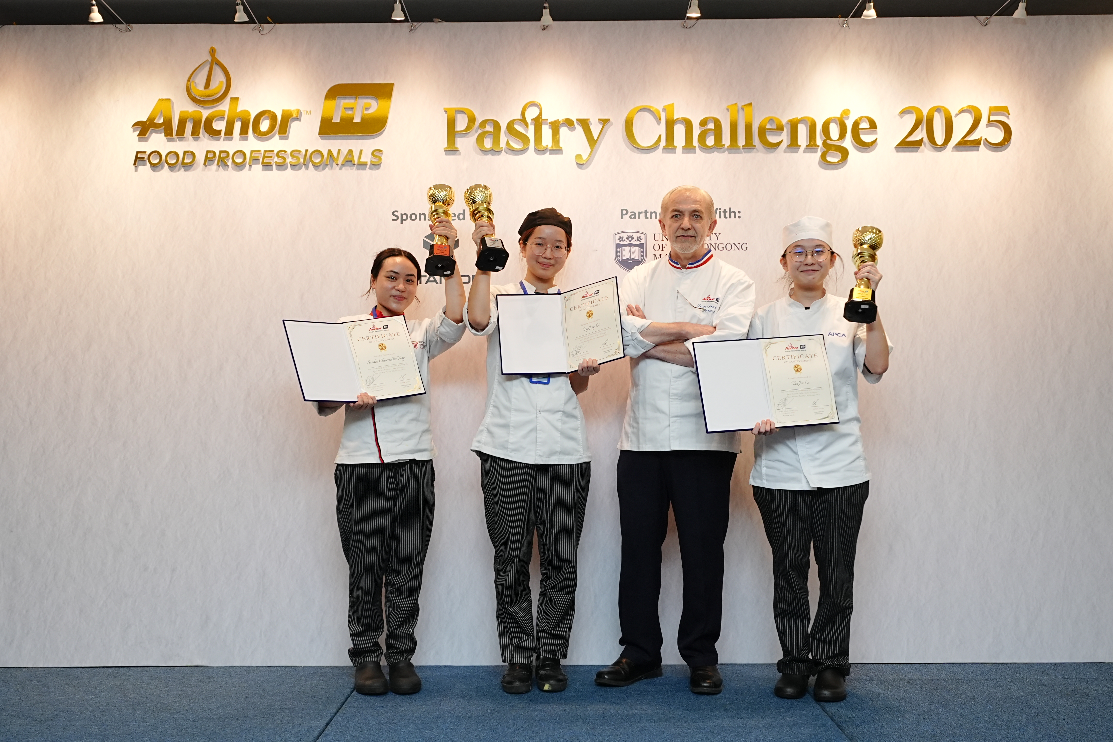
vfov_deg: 37.9
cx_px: 556
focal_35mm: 35
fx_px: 1082
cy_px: 371
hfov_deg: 54.4
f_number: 6.3
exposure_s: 1/100
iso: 1250
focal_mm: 23.5
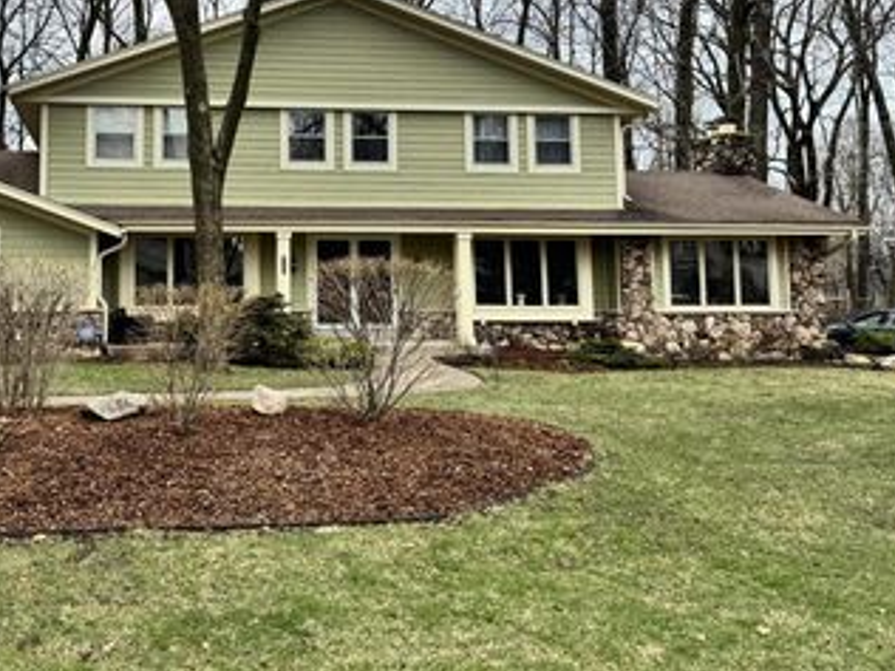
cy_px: 183
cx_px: 241
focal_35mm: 38
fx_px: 982
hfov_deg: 47.4
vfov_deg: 37.0
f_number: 1.78
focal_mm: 6.76
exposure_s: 1/1395
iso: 80
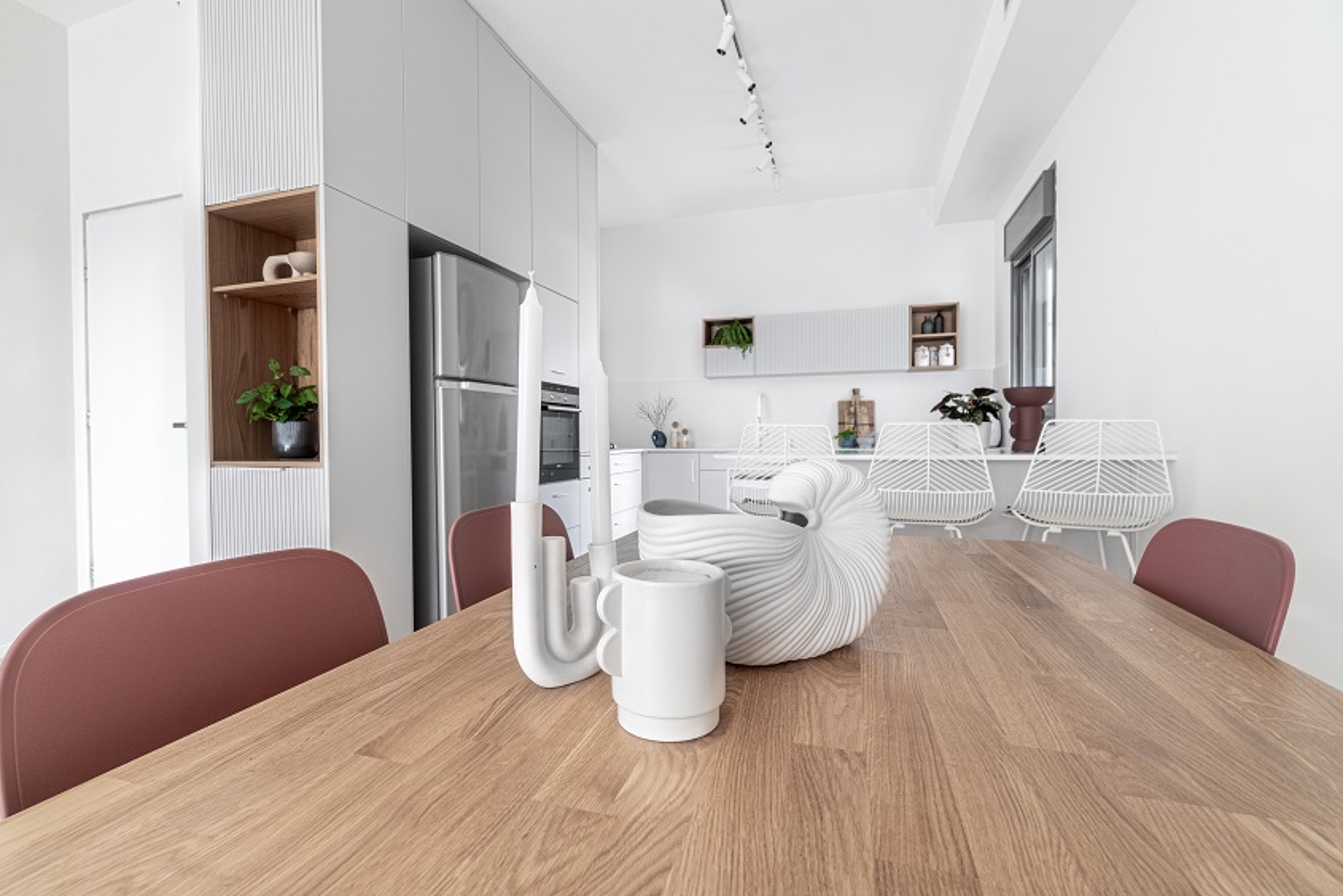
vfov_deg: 73.8
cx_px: 641
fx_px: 597
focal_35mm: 16
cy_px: 450
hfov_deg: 96.7
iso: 320
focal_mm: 10
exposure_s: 1/15
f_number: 6.3
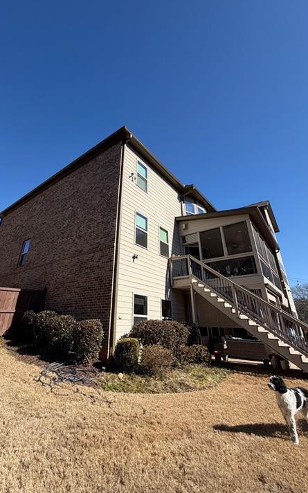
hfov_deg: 71.1
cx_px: 139
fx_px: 215
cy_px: 229
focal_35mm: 16
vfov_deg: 97.7
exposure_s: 1/770
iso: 32
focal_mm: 2.22
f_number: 2.2
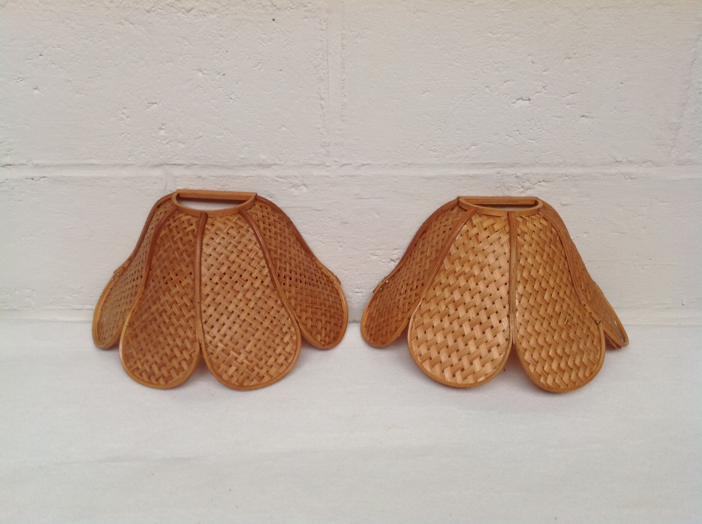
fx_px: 709
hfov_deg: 52.7
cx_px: 351
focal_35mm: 35
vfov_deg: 40.6
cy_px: 262
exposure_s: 1/30
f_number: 2.4
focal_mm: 4.28
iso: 80
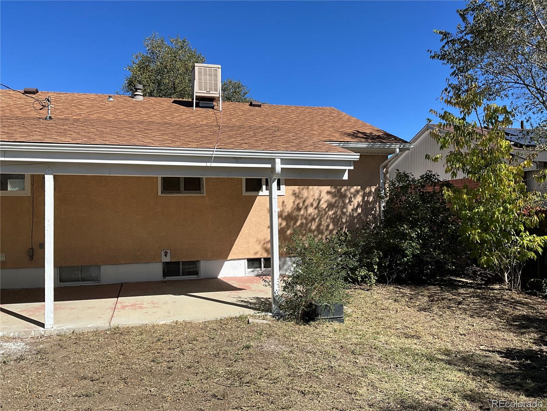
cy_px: 206
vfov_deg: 48.2
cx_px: 274
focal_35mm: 29
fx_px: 458
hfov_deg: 61.7
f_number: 1.8
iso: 25
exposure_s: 1/1984
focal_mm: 3
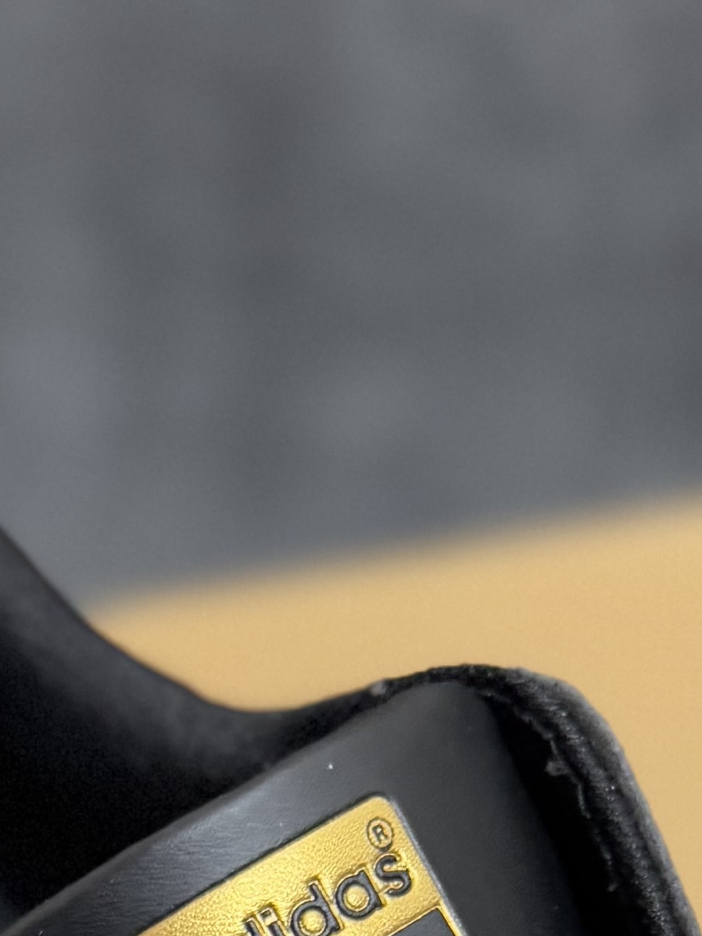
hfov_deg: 14.9
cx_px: 481
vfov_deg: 17.6
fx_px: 2677
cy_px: 1449
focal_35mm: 99
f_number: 1.78
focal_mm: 6.76
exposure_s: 1/33
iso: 640
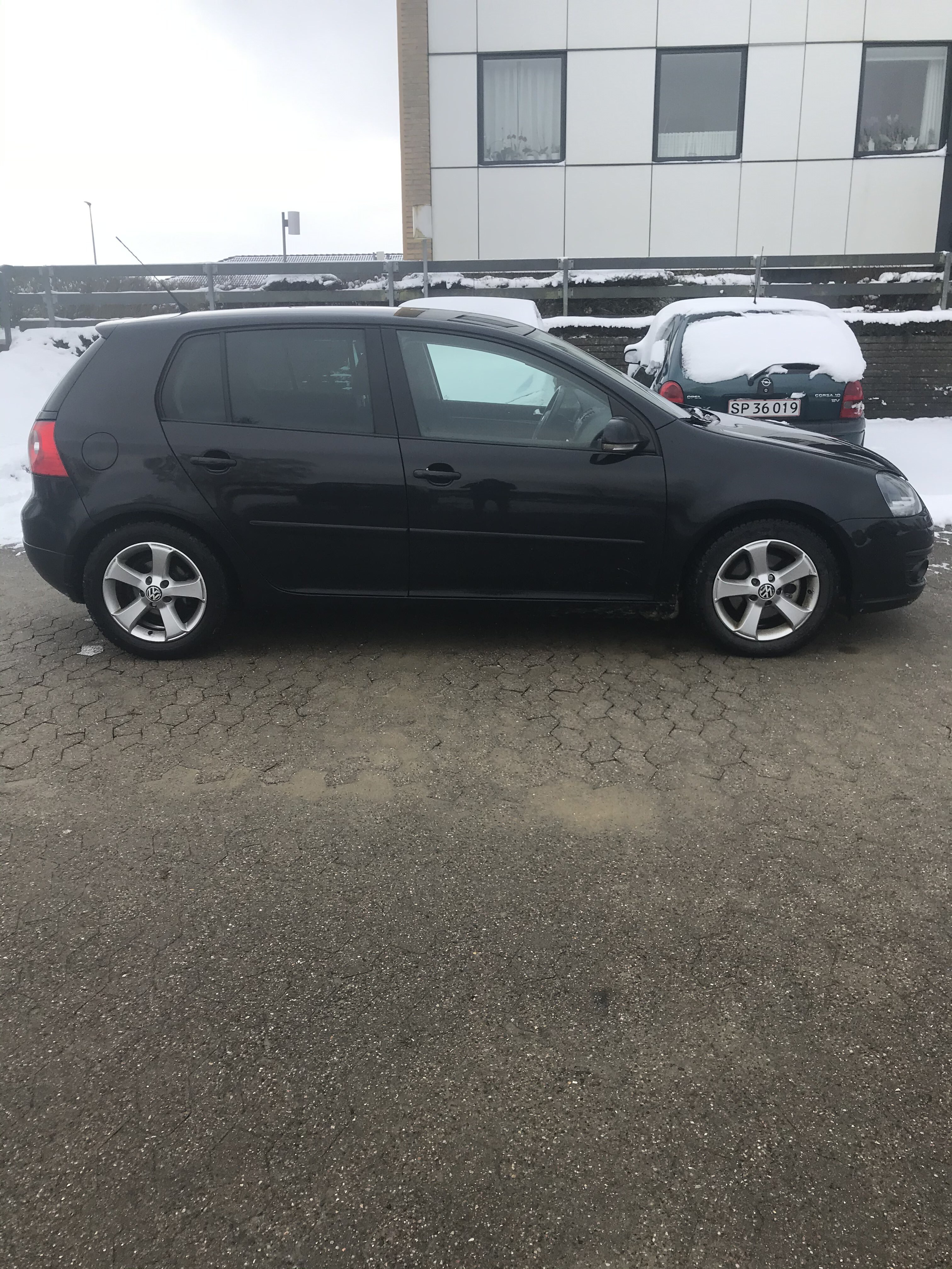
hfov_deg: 49.7
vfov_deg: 63.4
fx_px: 1027
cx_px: 476
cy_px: 634
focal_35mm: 28
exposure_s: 1/736
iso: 20
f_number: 1.8
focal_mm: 3.99
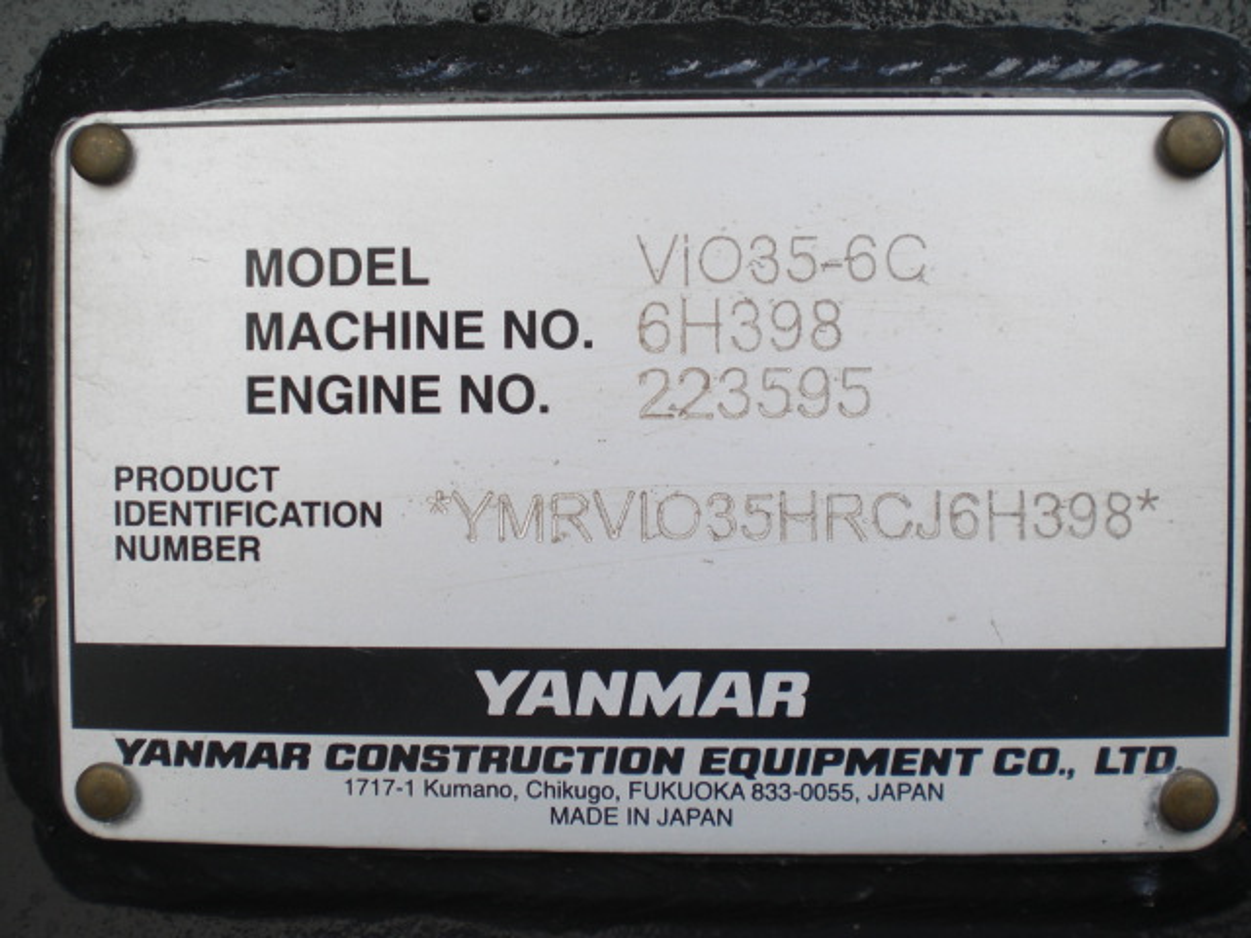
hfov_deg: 49.0
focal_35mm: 38
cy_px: 469
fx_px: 1373
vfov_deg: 37.7
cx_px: 626
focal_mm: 6.3
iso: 64
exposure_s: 1/125
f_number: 3.1
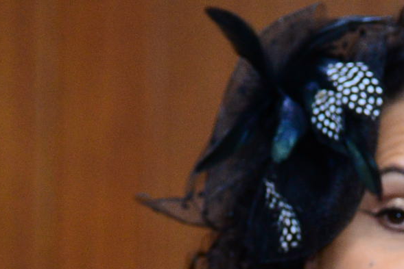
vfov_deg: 2.2
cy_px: 424
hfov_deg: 3.4
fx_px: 6880
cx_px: 409
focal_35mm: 613
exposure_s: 1/60
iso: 1600
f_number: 4
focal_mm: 120
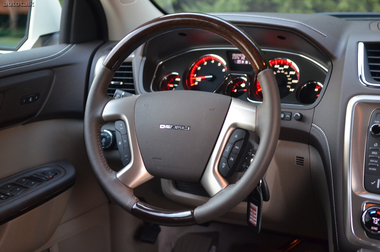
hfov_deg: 33.5
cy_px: 126
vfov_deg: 22.5
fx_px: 632
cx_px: 190
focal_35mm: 60
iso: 1600
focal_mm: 40
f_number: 2.8
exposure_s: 1/80
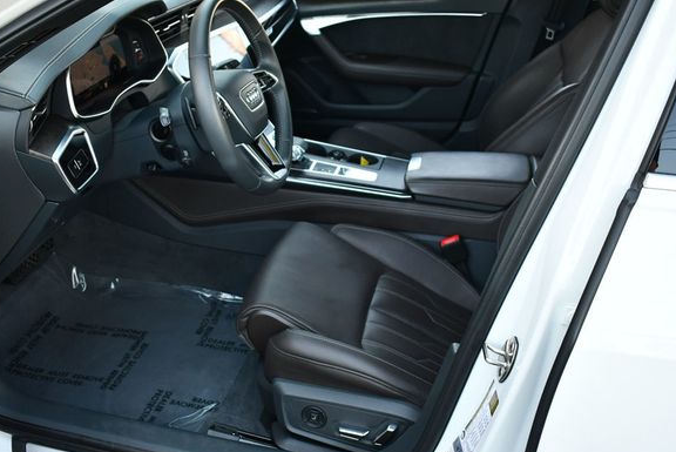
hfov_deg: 48.4
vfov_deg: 33.5
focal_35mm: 40
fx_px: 752
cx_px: 311
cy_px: 223
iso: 640
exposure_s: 1/250
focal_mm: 18
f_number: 3.5
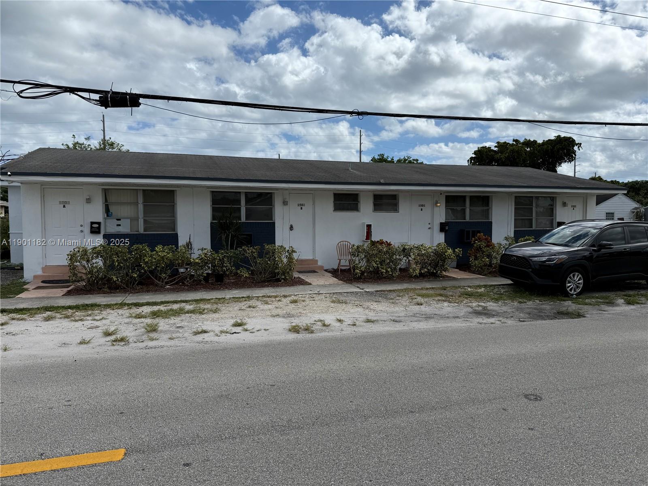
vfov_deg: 56.8
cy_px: 243
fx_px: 449
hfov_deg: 71.6
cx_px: 324
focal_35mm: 24
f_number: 1.78
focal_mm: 6.76
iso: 80
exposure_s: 1/8130
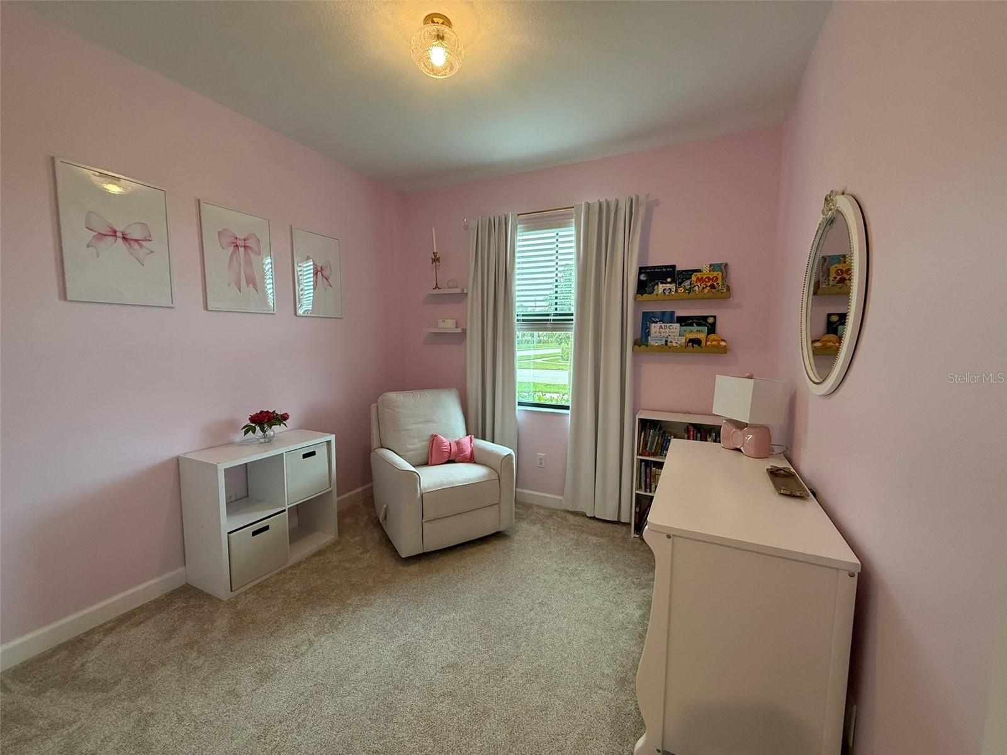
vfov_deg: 85.7
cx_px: 504
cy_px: 378
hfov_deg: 102.1
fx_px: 407
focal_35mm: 14
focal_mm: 2.22
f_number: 2.2
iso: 250
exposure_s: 1/120
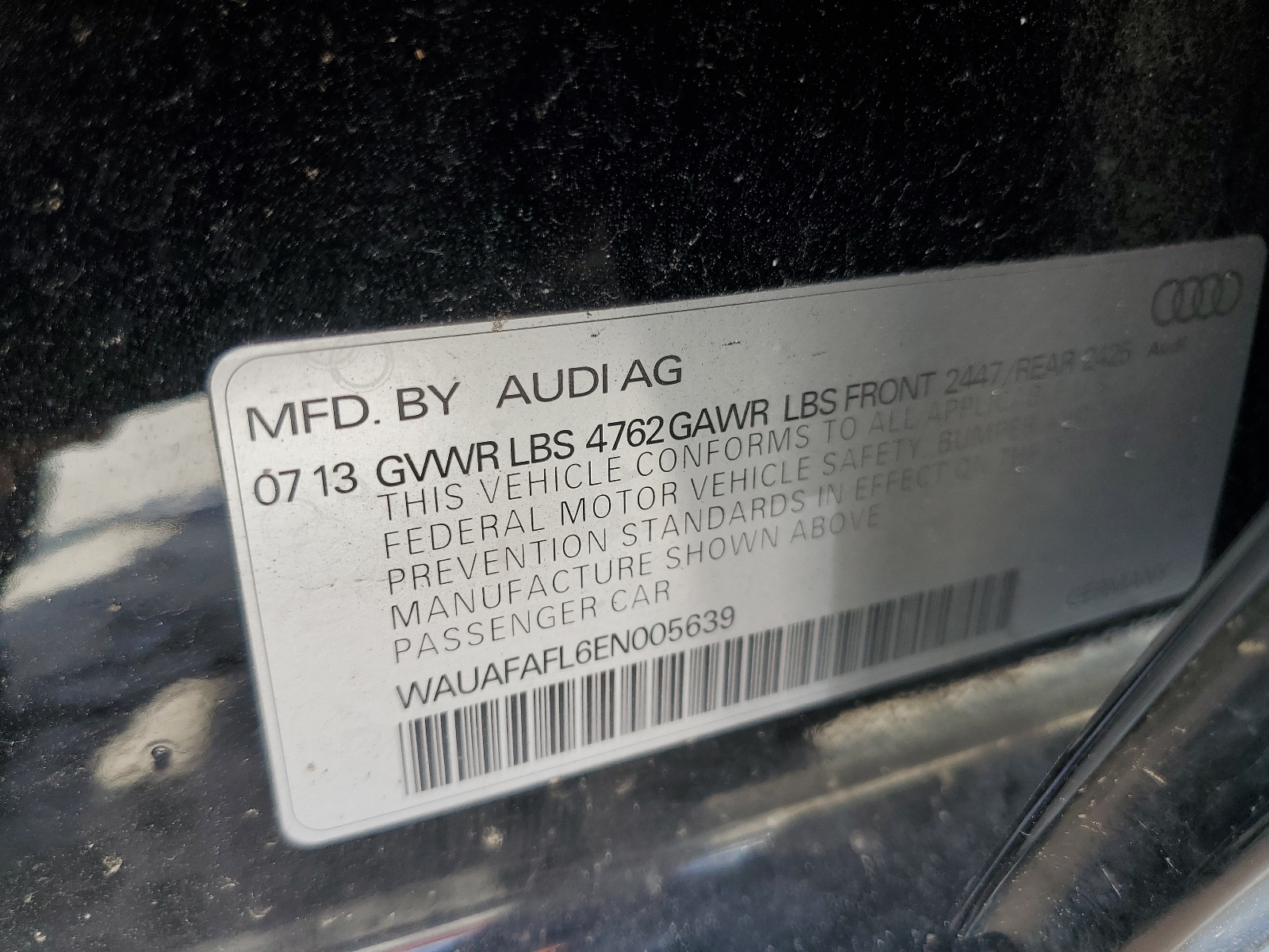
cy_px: 476
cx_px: 634
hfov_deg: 67.3
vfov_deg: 53.1
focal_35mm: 26
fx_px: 953
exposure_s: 1/192
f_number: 1.5
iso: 50
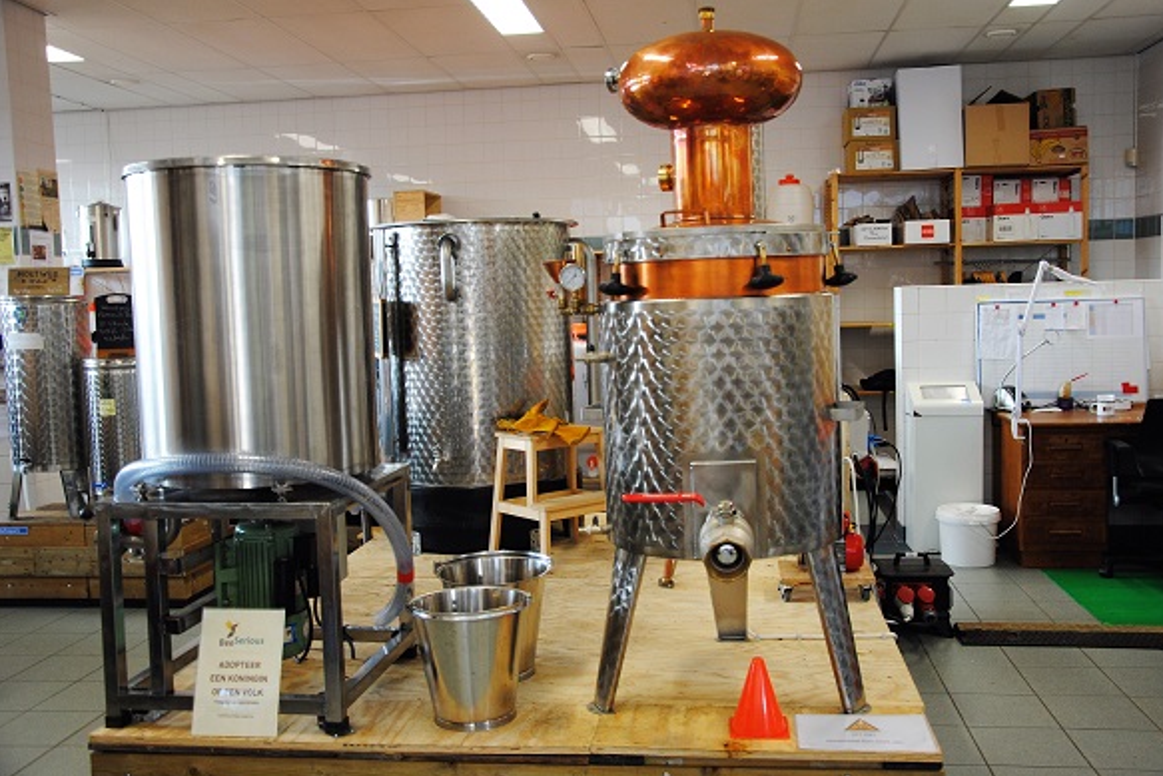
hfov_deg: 55.8
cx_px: 594
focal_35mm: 34
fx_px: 1099
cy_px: 384
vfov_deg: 38.9
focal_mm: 22
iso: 360
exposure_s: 1/30
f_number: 3.8
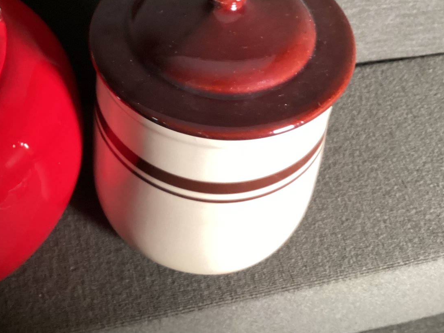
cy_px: 119
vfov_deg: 33.4
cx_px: 161
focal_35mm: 43
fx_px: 551
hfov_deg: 43.4
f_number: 2.4
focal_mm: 3.3
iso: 400
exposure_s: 1/40
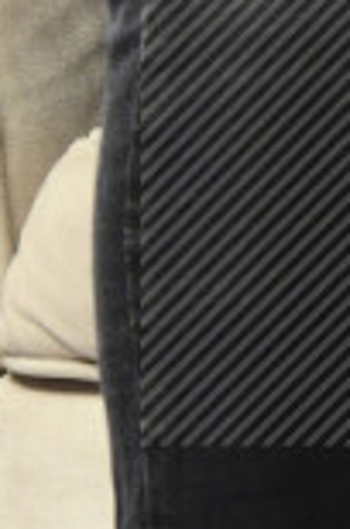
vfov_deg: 7.3
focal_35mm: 281
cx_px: 995
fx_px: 4116
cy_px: -144
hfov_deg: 4.7
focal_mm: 36
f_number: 5
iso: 400
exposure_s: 1/125
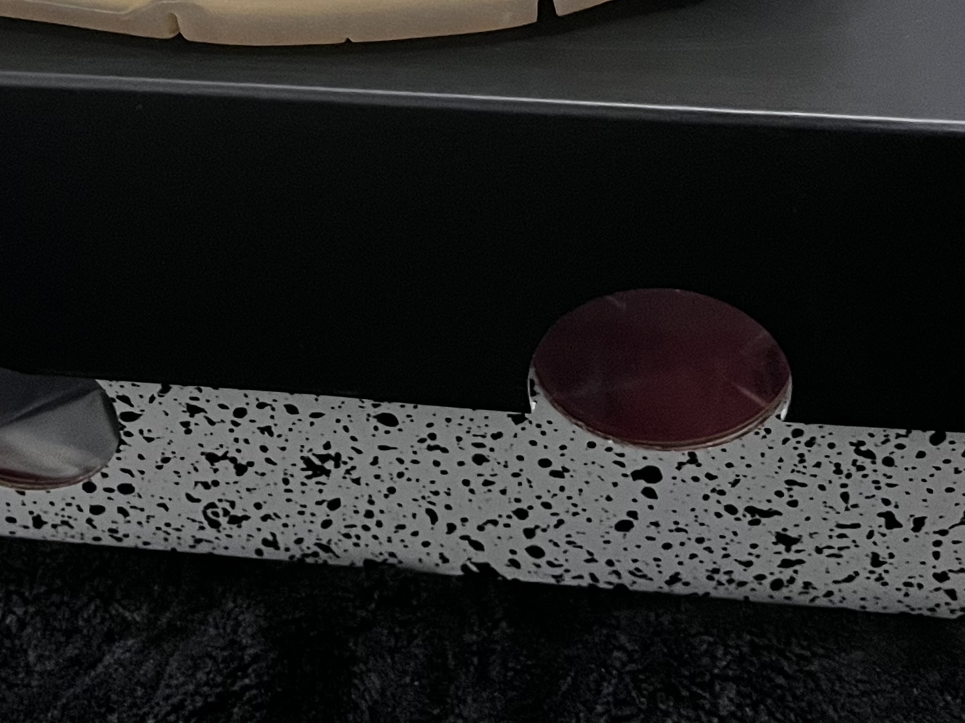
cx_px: 235
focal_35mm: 71
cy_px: -234
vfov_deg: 19.1
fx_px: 1979
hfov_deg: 27.0
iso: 320
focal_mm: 5.1
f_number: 1.6
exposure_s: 1/60
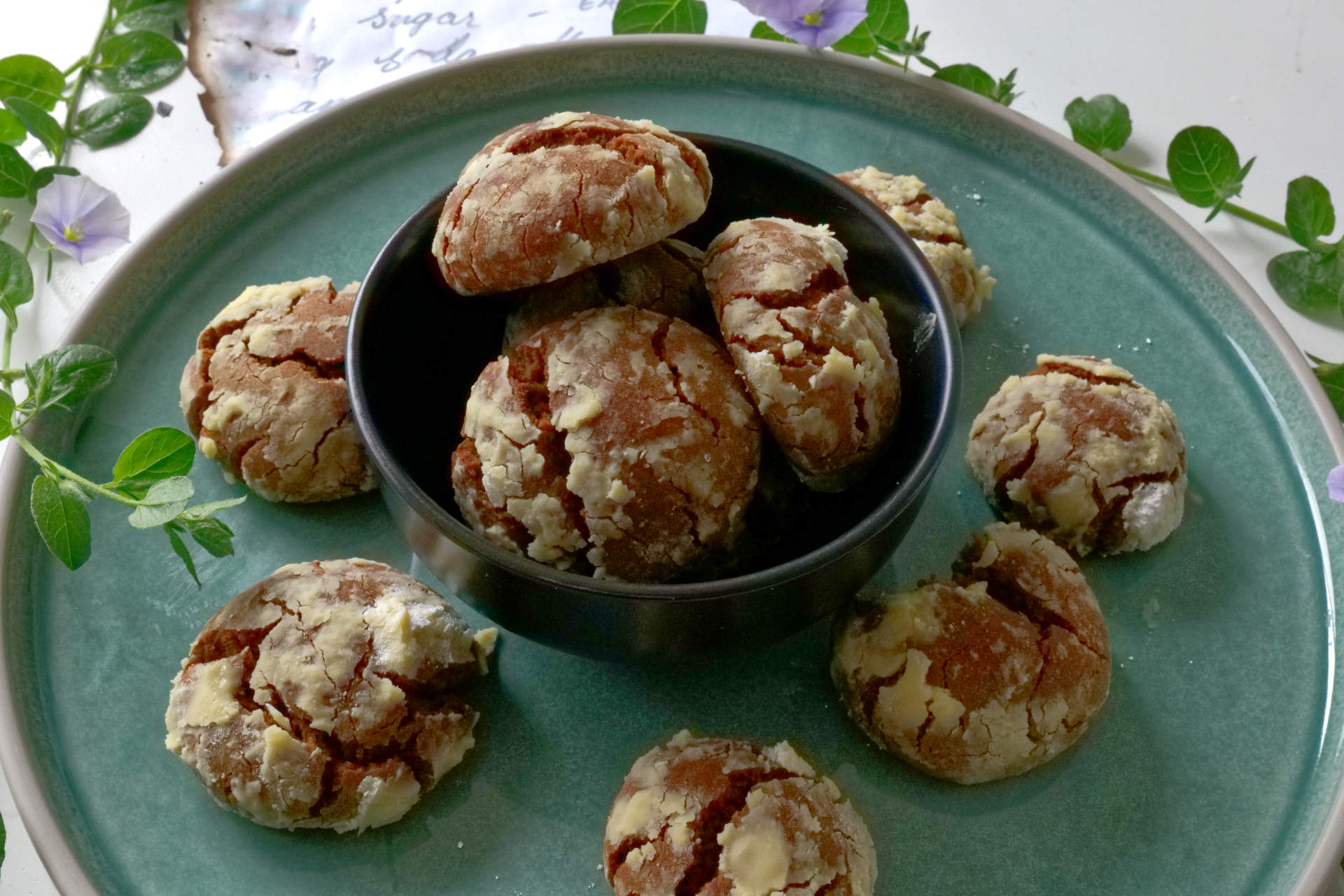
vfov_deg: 29.9
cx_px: 672
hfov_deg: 43.6
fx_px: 1680
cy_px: 448
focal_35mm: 45
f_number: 22
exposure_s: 1/60
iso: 6400
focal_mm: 45
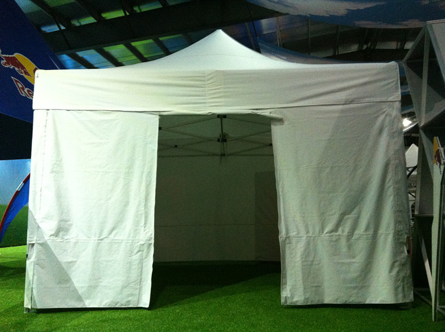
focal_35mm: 35
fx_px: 449
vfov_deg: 40.6
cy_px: 166
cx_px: 222
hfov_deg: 52.7
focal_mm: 3.85
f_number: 2.8
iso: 400
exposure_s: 1/15
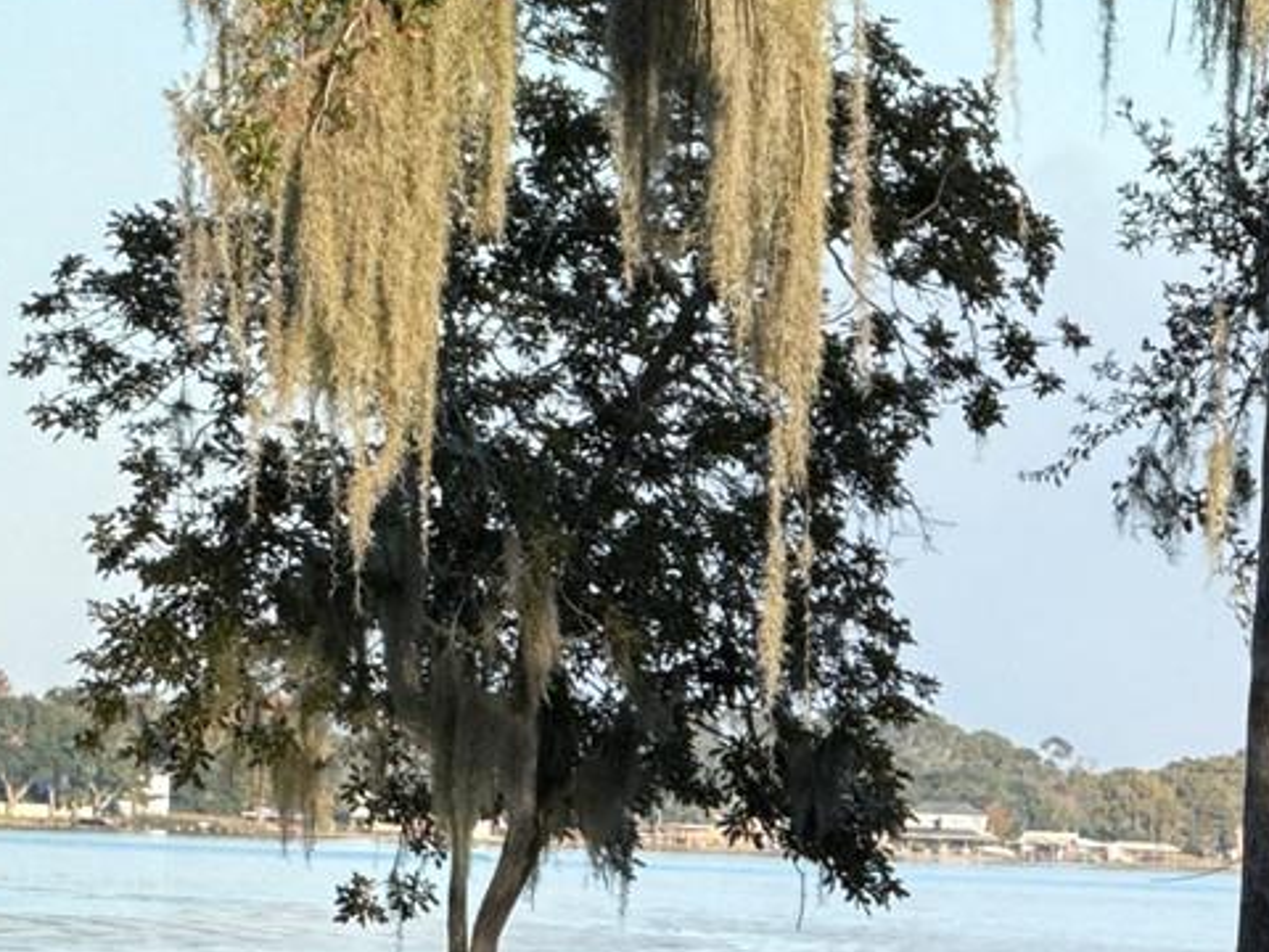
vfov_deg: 3.7
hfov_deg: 5.0
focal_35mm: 400
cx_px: 346
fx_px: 14664
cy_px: 1042
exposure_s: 1/784
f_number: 2.8
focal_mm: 15.66
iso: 50
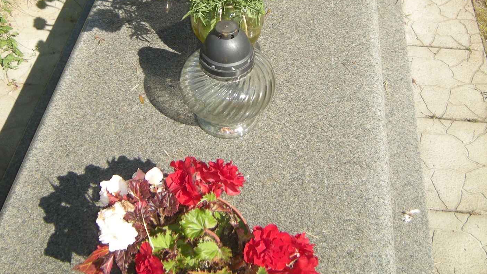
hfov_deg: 43.7
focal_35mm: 47
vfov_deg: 24.2
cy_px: -6
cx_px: 236
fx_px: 607
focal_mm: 5.3
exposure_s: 1/218
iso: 91
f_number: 5.8
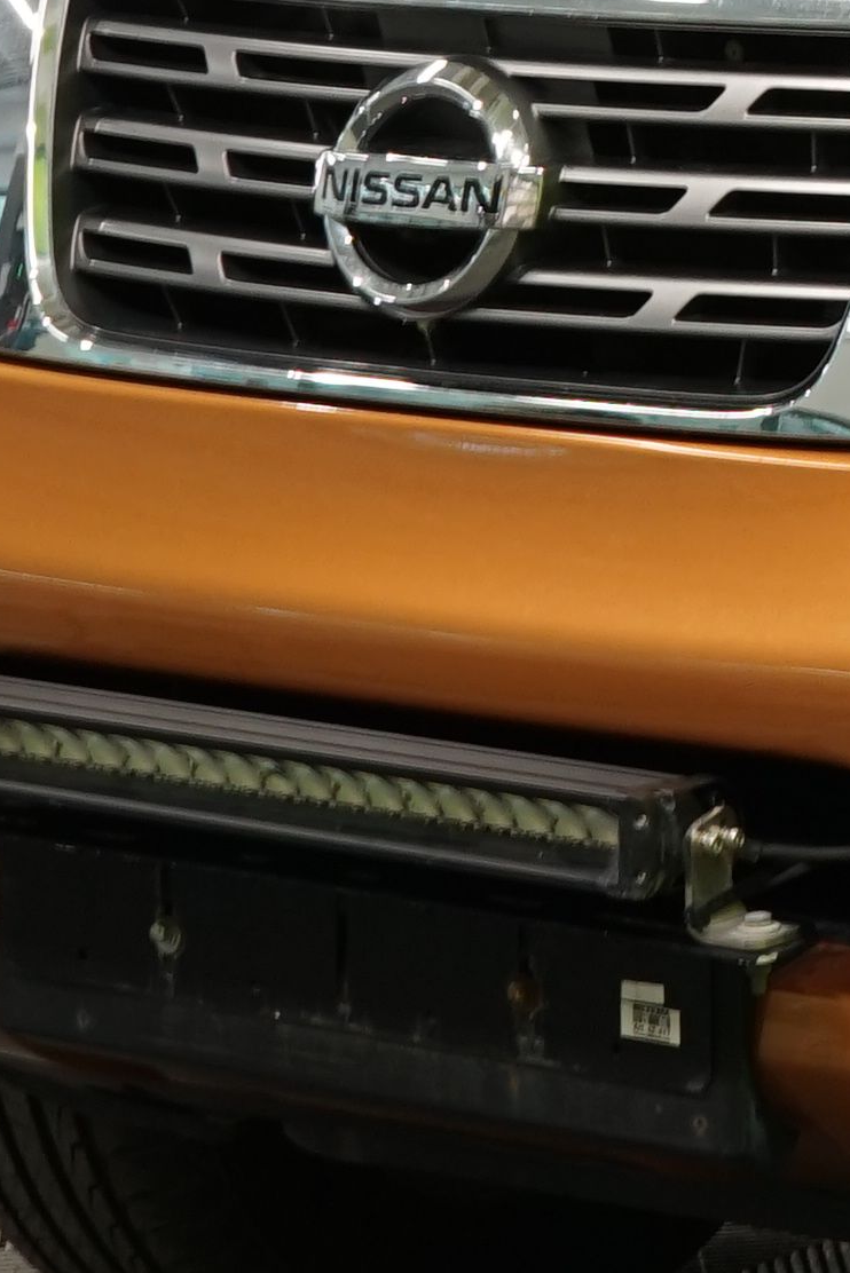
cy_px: -110
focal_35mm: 178
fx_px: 6300
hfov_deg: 7.2
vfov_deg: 11.4
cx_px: 2175
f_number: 10
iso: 500
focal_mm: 33
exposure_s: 1/15
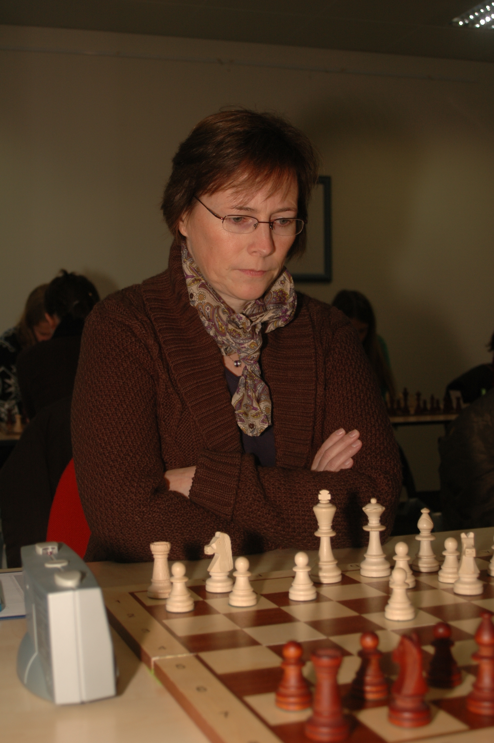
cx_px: 247
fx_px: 990
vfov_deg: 41.1
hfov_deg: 28.0
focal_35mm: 48
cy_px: 372
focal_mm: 32
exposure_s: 1/60
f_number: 4.8
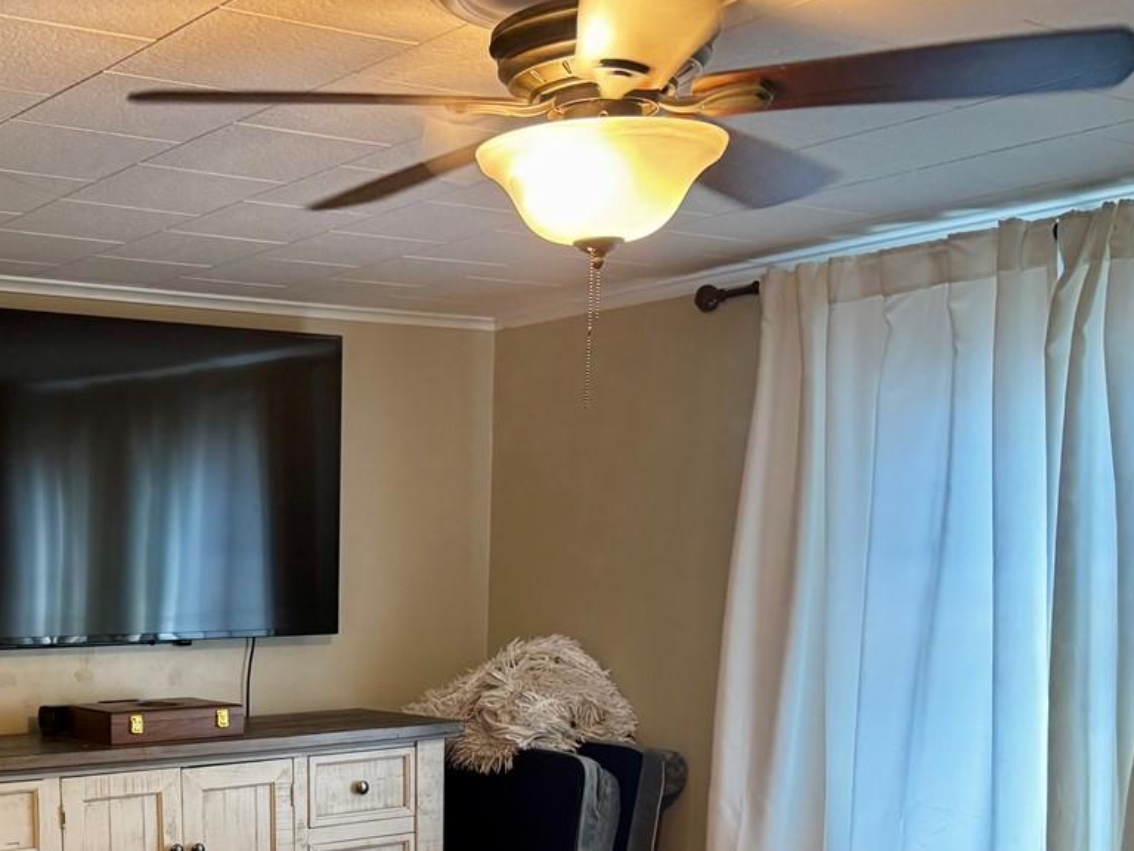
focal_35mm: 50
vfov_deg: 27.6
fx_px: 1638
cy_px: 835
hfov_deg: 36.8
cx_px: 220
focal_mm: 6.76
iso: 200
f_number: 1.78
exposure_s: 1/71
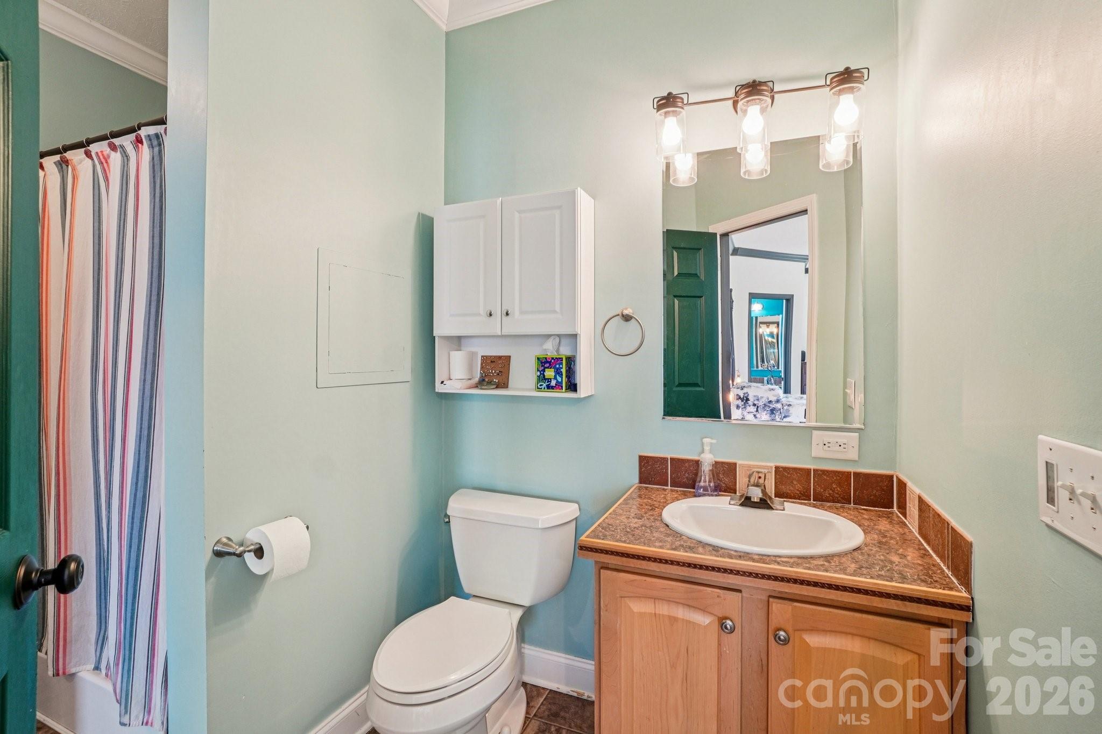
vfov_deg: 77.3
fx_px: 459
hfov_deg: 100.4
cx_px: 551
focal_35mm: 15
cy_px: 367
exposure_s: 1/10
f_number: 8
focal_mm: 10
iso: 400
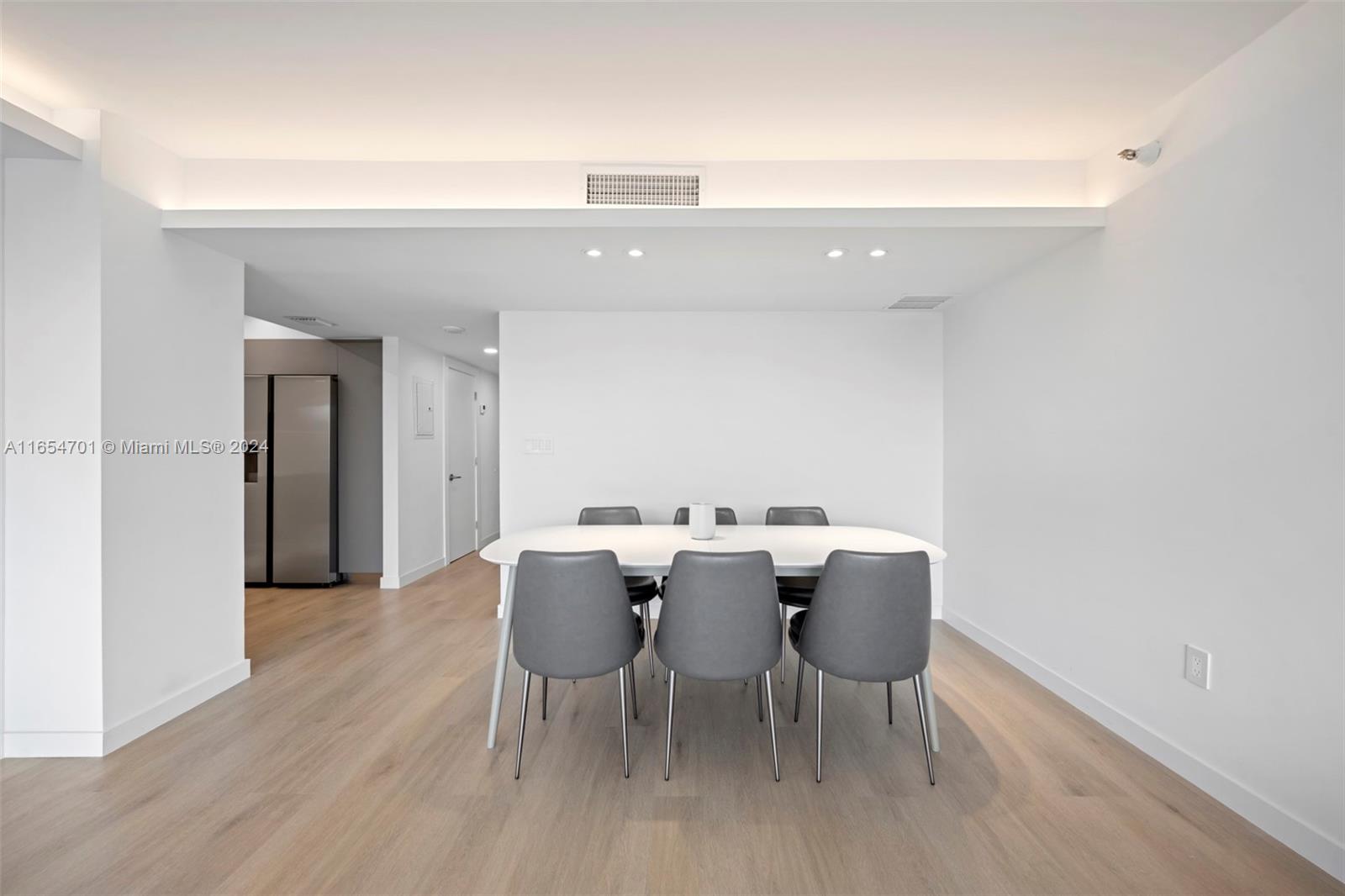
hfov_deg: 104.3
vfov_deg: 81.2
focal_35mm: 14
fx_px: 523
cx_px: 672
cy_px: 448
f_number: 9
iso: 100
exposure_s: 1/6
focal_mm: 14
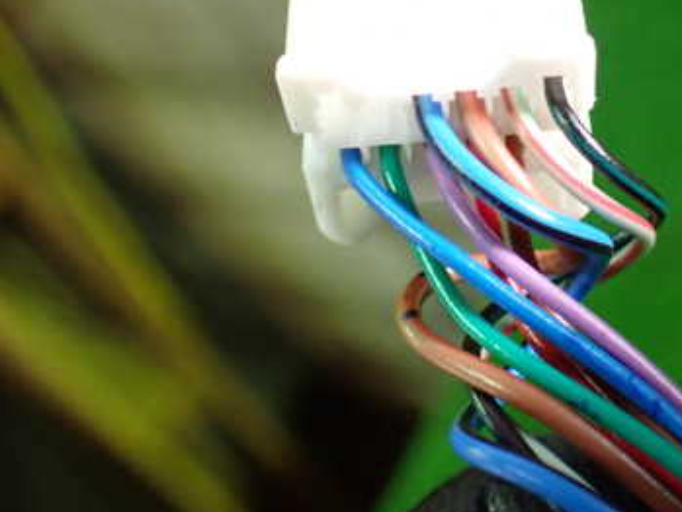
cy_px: 150
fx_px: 1084
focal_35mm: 55
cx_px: 555
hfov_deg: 33.8
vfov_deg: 26.3
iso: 800
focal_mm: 5.79
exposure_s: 1/50
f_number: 2.4
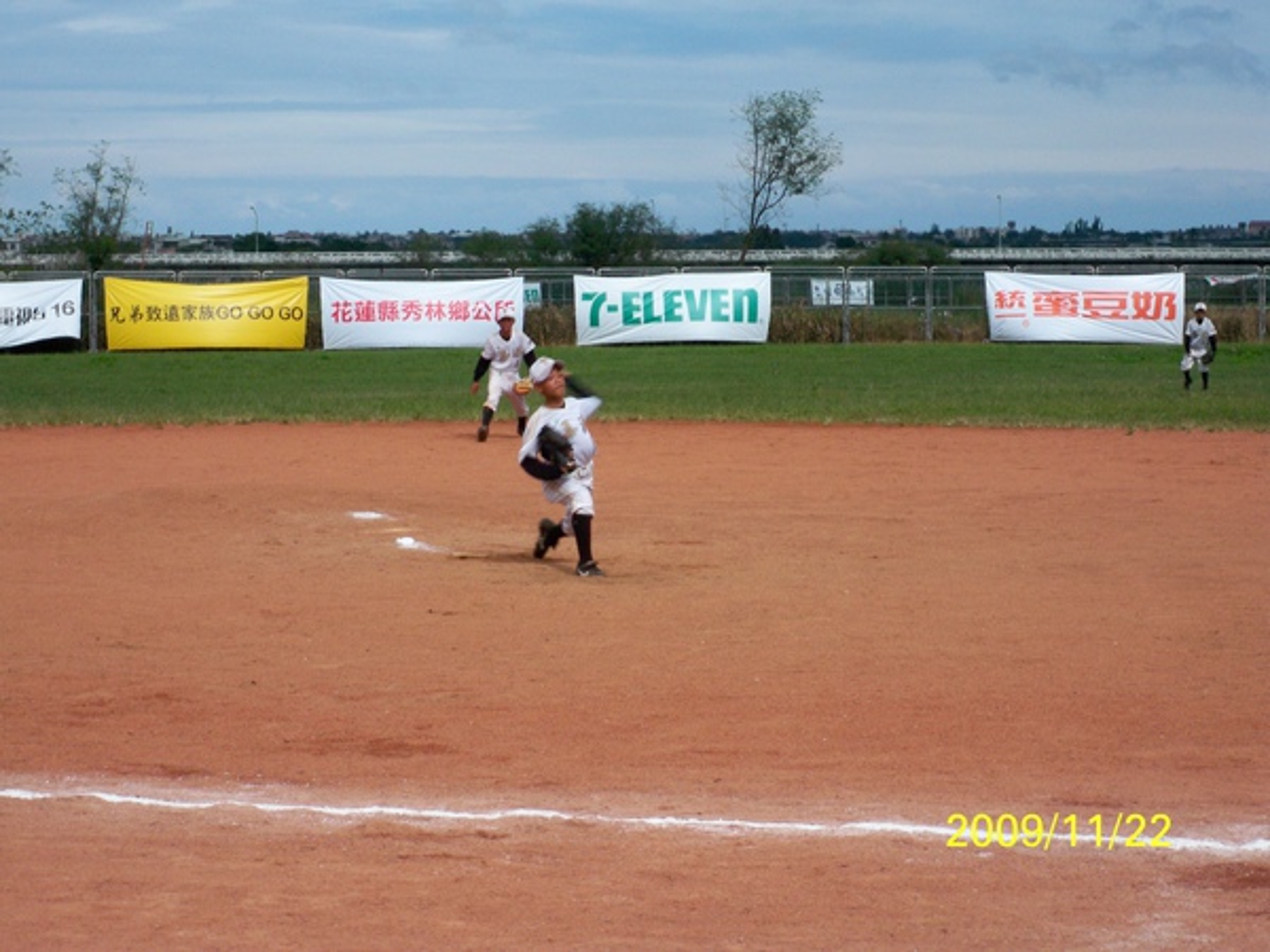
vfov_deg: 14.1
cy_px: 476
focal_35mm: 105
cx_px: 635
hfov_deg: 18.7
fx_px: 3852
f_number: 16.1
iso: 100
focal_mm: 18.8
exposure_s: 1/125
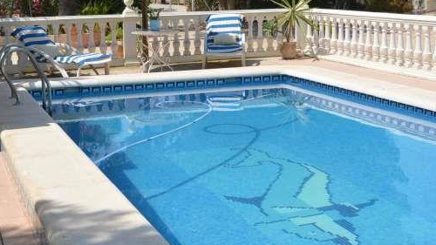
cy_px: 93
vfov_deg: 19.7
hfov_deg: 34.2
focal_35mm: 61
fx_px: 706
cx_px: 164
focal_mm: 19
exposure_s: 1/250
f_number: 8
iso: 100
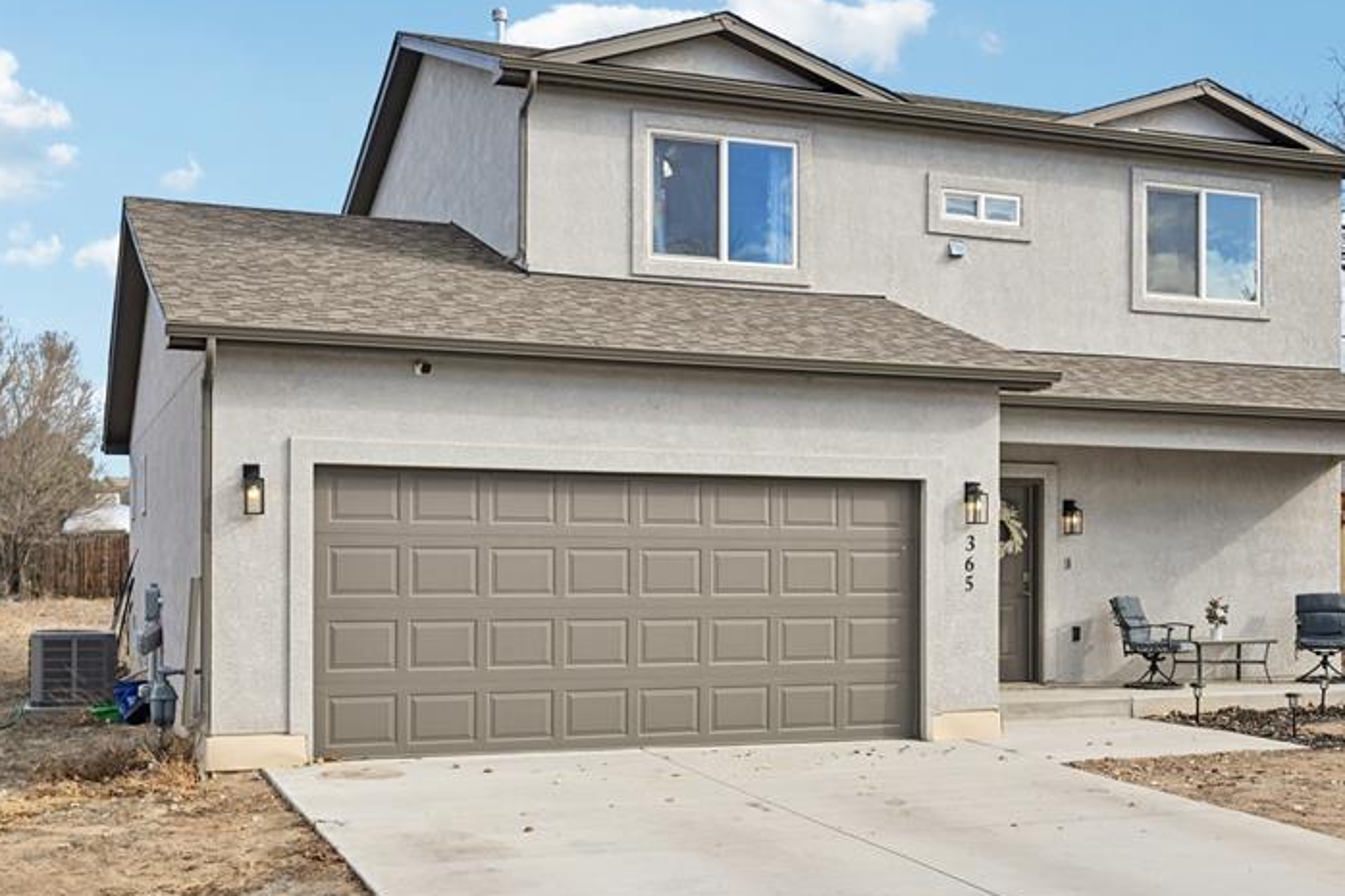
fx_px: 1643
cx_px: 761
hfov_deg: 44.4
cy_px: 451
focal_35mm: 44
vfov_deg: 30.5
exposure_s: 1/30
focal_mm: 30
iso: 64
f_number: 13
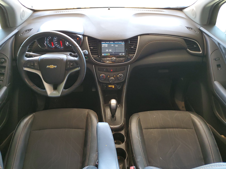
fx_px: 170
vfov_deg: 53.1
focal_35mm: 26
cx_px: 113
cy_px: 84
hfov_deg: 67.3
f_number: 1.5
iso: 232
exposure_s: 1/50
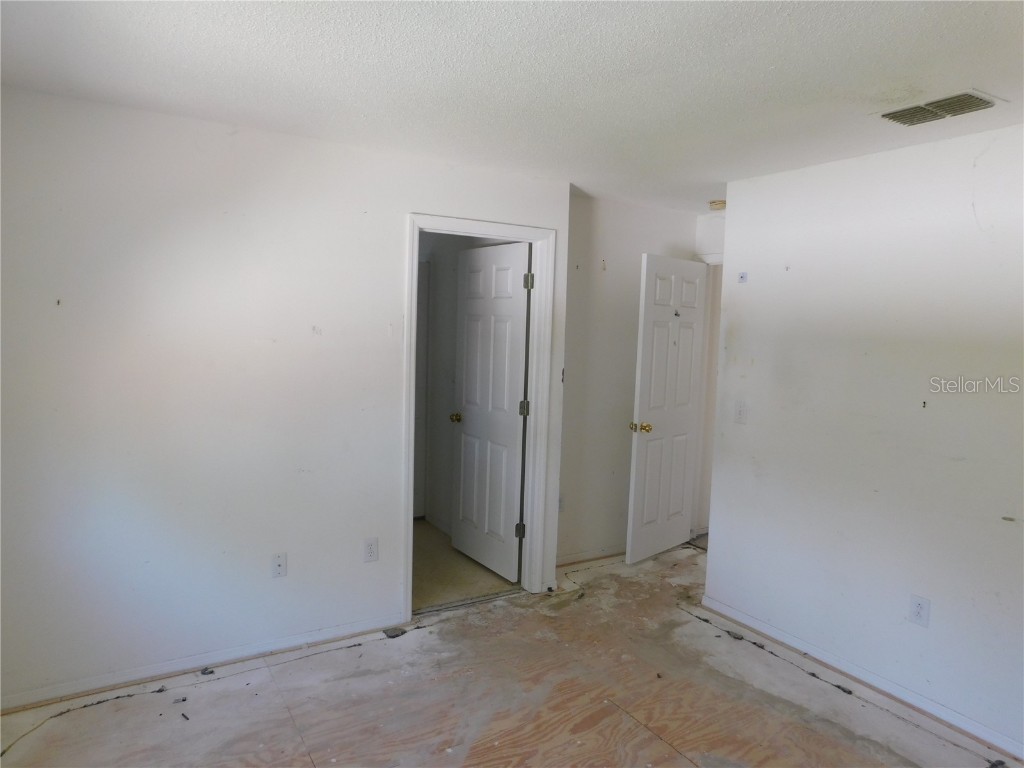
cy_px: 384
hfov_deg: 73.9
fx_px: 680
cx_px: 512
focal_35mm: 23
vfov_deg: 58.9
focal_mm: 4
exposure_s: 1/40
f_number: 3
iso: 125
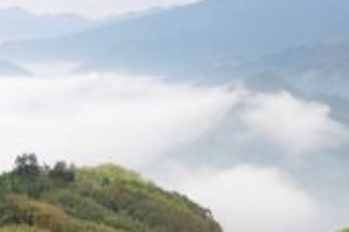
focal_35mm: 92
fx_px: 891
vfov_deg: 14.7
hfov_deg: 21.5
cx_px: 341
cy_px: 188
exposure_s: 1/500
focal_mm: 9
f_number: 2.8
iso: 125
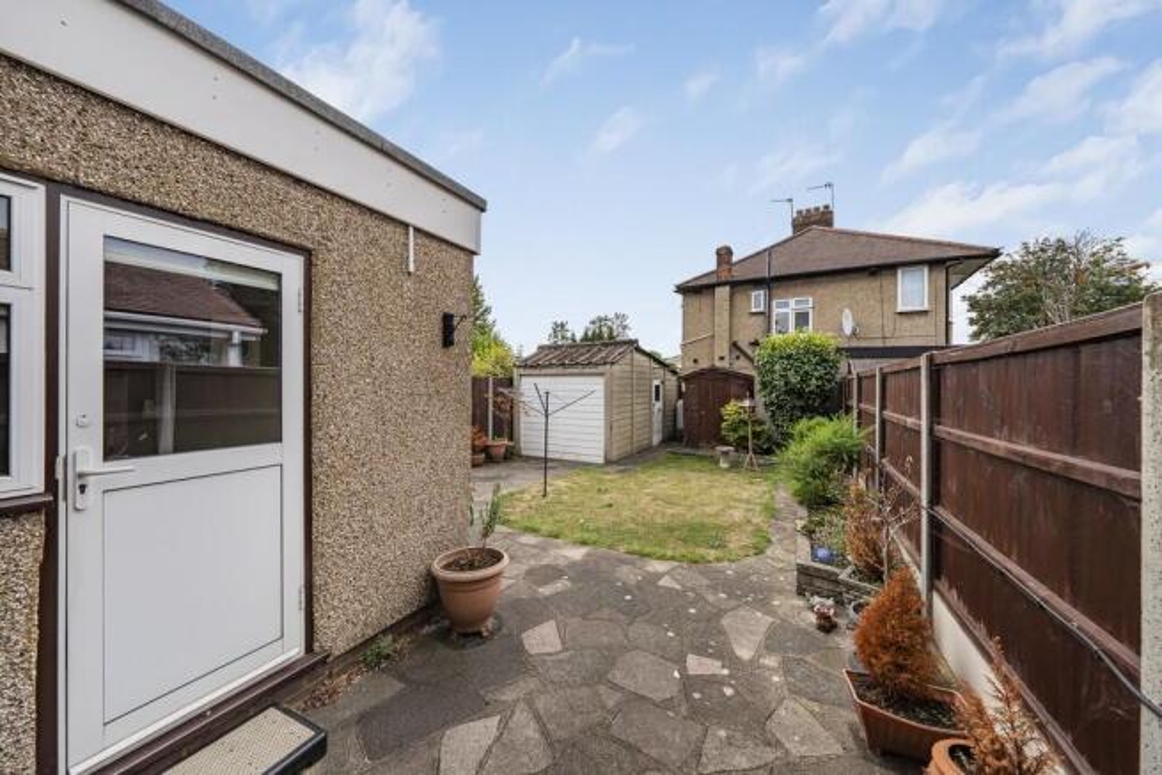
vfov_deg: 90.0
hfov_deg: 112.6
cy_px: 388
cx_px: 581
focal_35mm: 12
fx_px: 387
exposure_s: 1/500
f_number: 9
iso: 320
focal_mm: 12
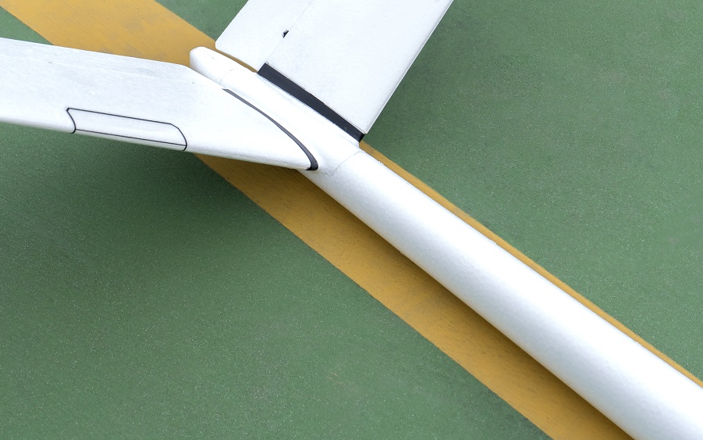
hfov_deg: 27.1
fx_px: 1456
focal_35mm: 76
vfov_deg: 16.7
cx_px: 280
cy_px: -17
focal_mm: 35
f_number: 8
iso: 100
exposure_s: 1/60
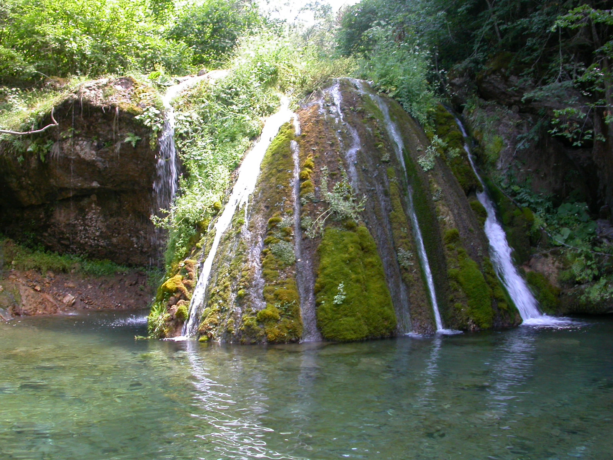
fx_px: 673
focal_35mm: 38
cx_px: 306
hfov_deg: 49.0
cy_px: 230
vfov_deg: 37.7
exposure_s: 1/41.8
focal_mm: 7.85
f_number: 4.7
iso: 100
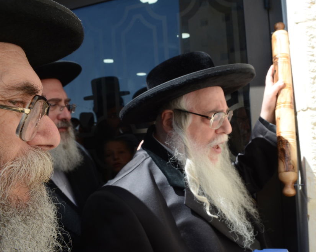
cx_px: 190
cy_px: 128
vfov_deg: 49.1
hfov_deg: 59.0
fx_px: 277
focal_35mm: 30
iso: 320
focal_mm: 17
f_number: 8
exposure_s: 1/320
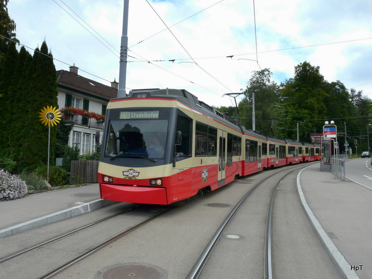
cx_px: 186
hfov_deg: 63.4
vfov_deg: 49.7
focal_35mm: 28
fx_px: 301
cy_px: 140
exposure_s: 1/250
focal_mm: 4.6
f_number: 5.6
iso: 100
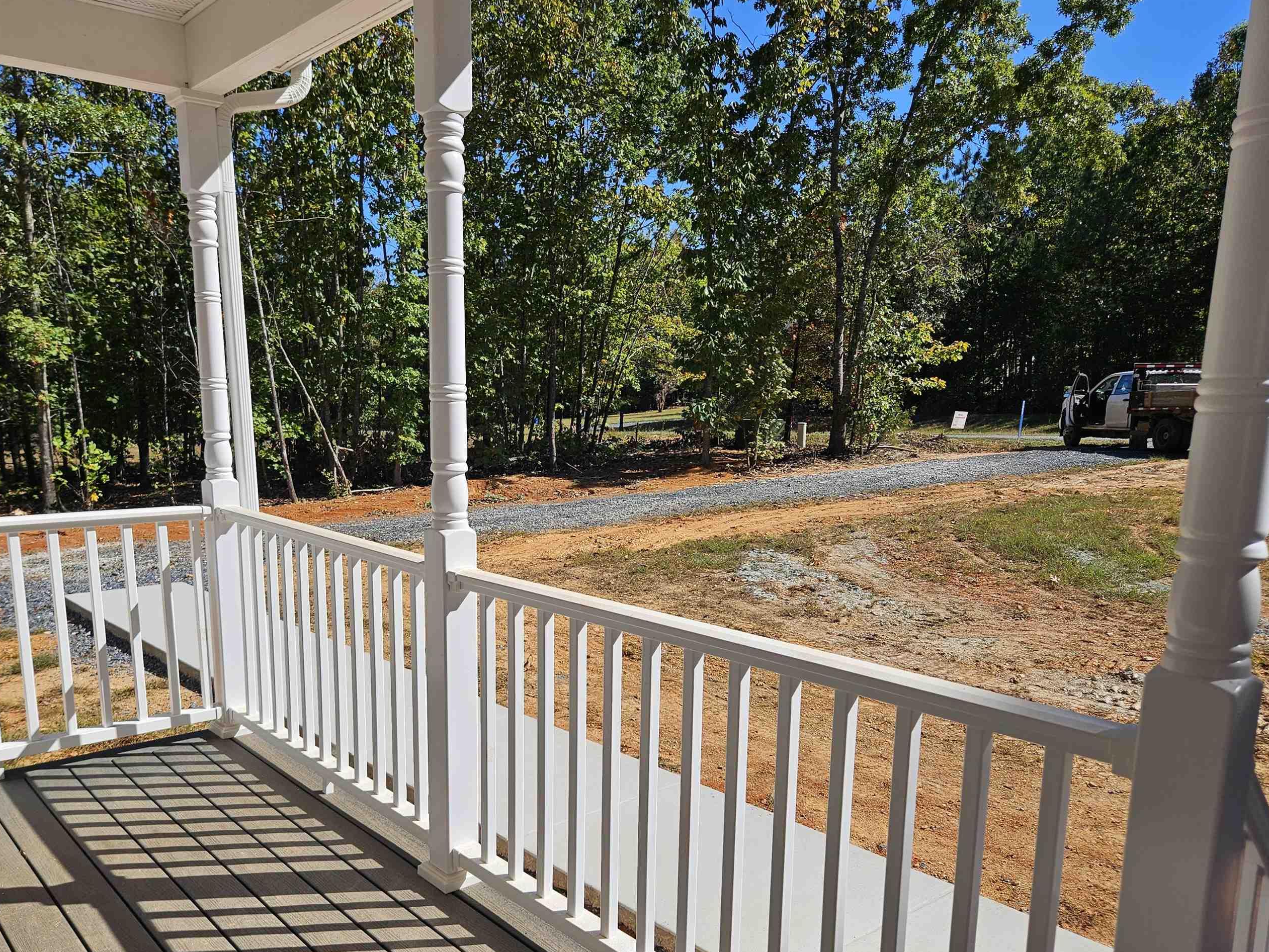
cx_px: 541
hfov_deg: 63.1
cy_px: 577
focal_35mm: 28
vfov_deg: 49.4
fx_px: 1027
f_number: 1.8
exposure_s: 1/2210
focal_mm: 5.4
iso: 25
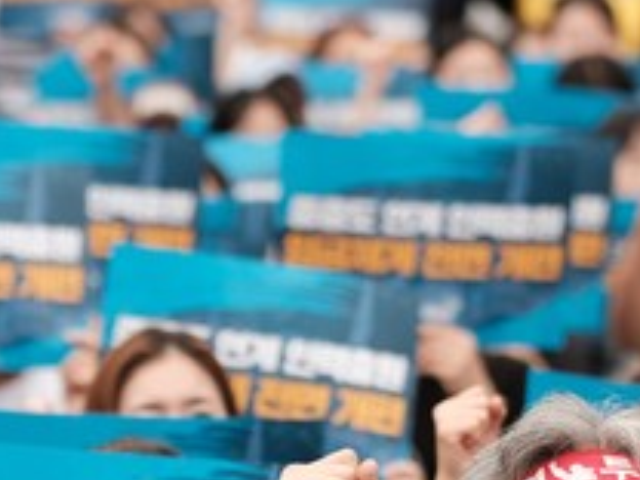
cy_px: 557
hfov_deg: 5.3
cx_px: 22
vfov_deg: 4.0
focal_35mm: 375
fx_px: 6933
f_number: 2.2
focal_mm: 90
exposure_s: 1/500
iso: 250
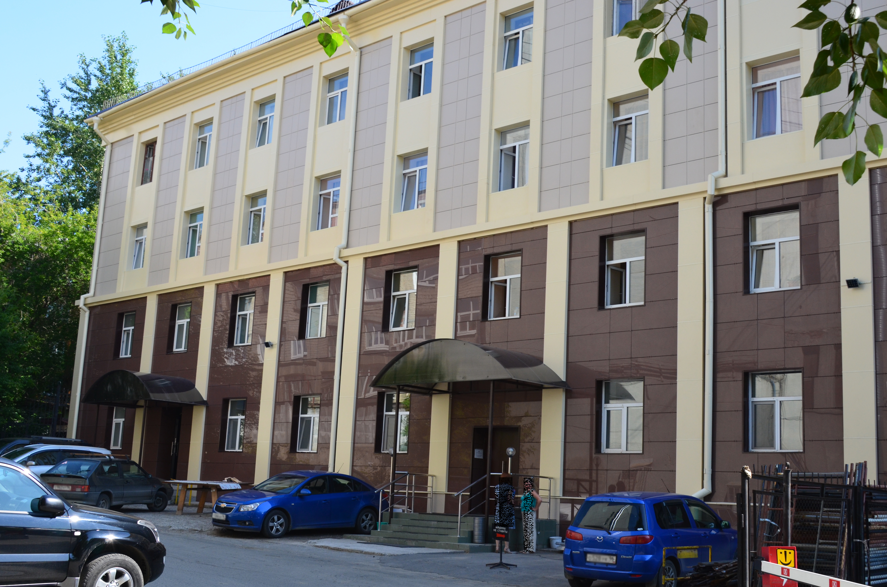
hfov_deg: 46.5
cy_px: 294
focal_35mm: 42
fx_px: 1033
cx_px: 444
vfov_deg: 31.8
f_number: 10
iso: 400
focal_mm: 28
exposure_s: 1/200
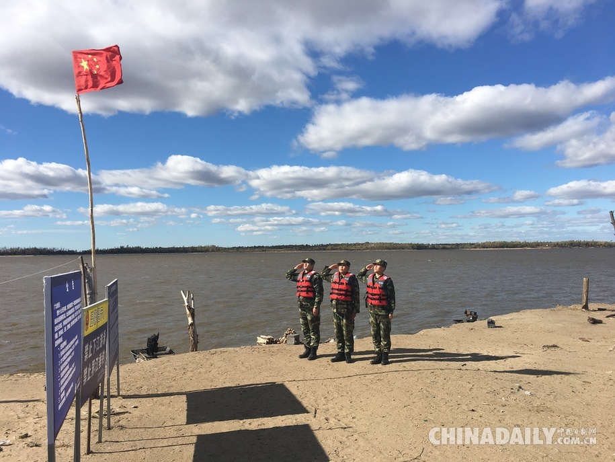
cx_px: 308
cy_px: 231
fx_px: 515
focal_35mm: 29
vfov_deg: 48.3
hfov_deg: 61.6
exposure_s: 1/2262
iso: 25
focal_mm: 4.15
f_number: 2.2
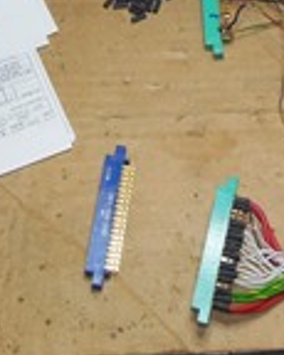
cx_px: 200
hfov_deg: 17.4
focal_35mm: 88
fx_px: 926
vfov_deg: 20.7
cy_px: -37
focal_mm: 5.2
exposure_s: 1/30
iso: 125
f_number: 3.3
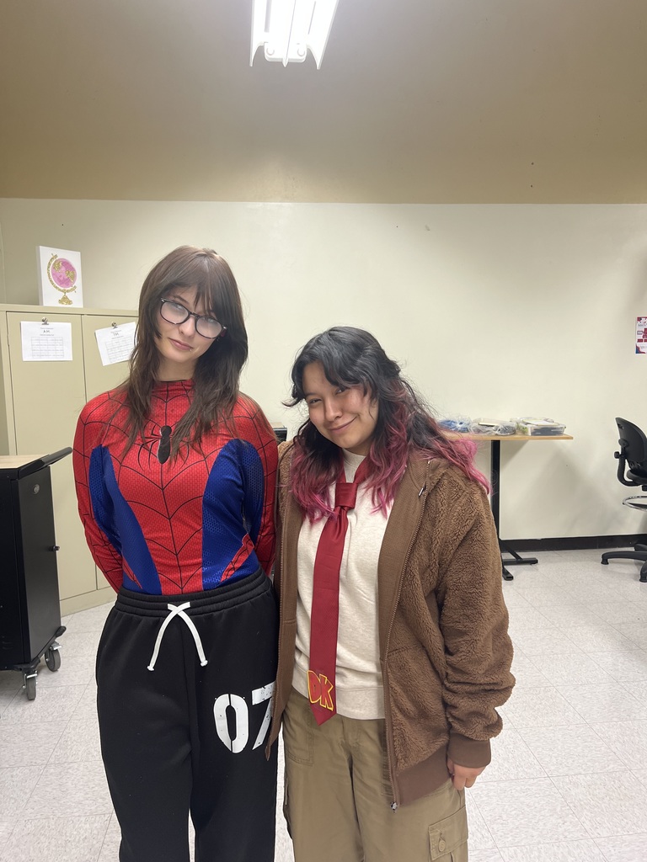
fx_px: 648
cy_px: 431
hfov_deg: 53.1
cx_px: 324
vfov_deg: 67.3
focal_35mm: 26
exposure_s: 1/60
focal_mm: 5.7
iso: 80
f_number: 1.5
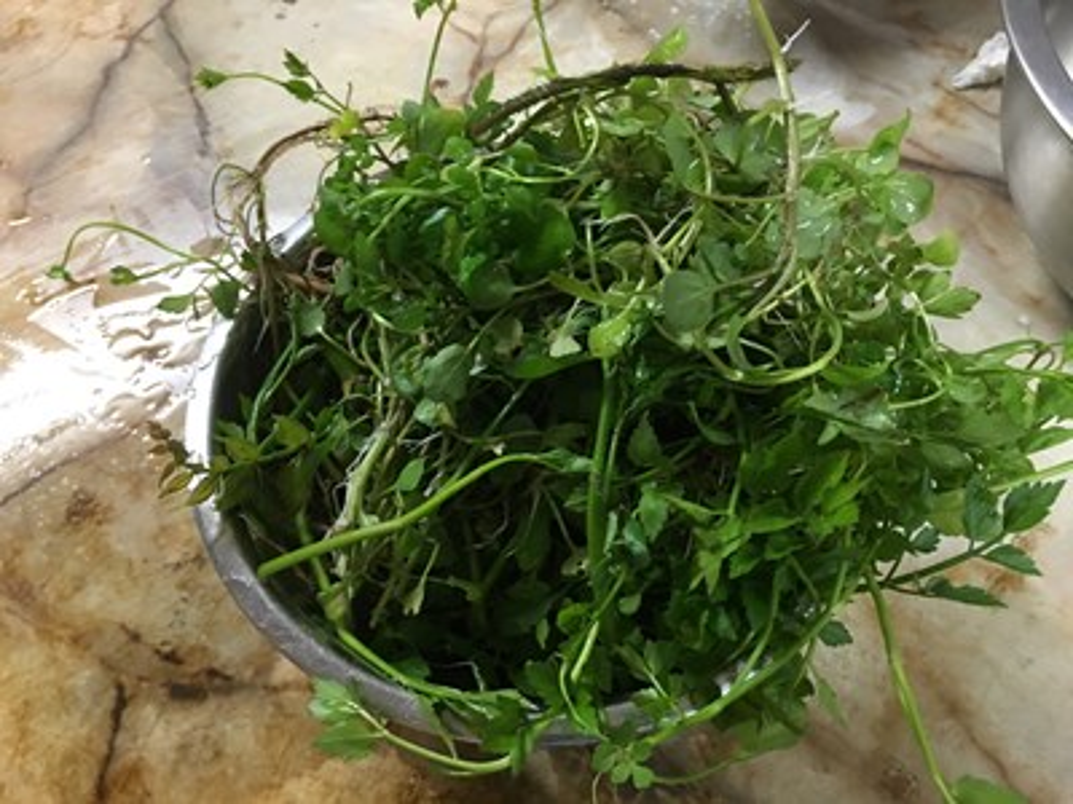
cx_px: 536
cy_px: 402
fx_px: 899
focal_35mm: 29
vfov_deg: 48.2
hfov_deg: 61.7
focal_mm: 4.15
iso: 80
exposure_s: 1/15
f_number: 2.2
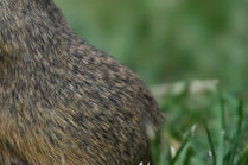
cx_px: -55
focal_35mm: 1490
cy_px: -16
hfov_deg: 1.4
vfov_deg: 0.9
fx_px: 10256
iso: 250
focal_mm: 520
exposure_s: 1/2000
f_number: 6.3
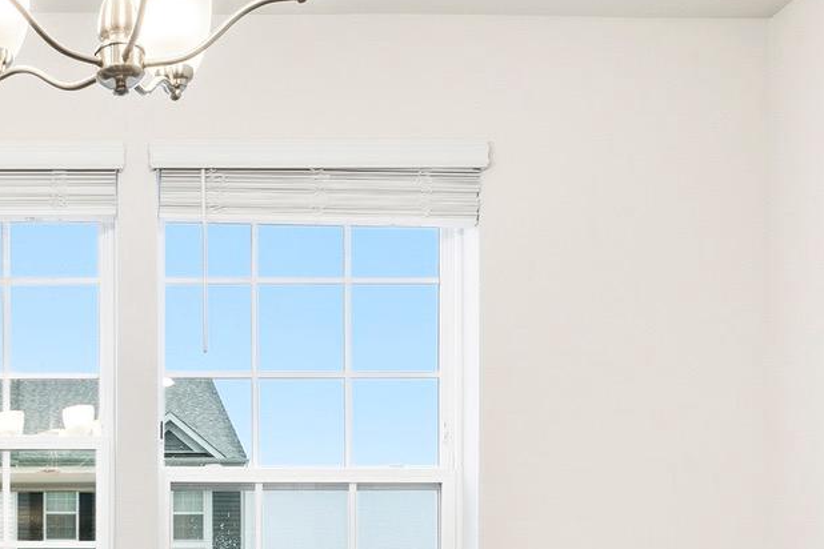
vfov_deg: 22.6
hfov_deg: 33.9
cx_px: 37
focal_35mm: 55
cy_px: 678
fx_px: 1251
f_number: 8
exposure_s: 1/13
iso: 160
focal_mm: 16.5
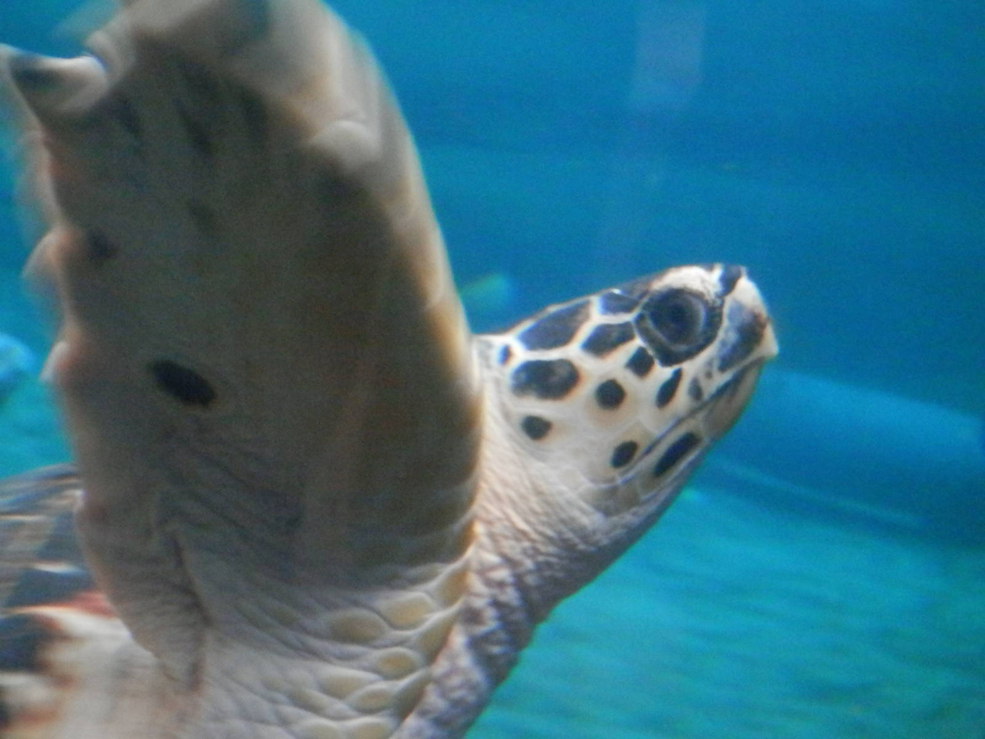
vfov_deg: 27.0
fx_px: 1537
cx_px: 492
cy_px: 370
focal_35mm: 54
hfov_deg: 35.5
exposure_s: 1/13
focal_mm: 9.8
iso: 1000
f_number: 4.1
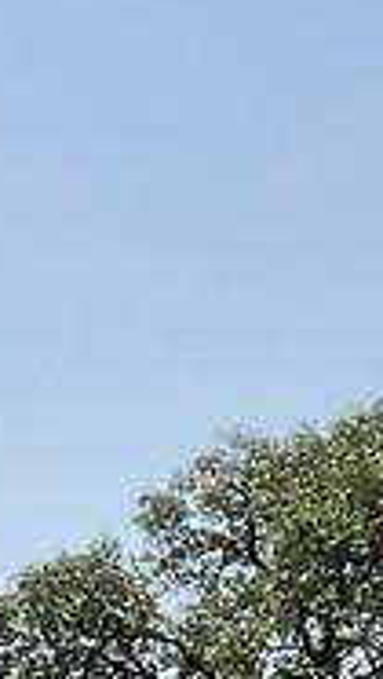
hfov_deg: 5.7
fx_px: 3133
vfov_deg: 11.5
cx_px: -1280
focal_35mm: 174
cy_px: 1205
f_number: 1.8
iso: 16
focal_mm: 3
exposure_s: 1/2801
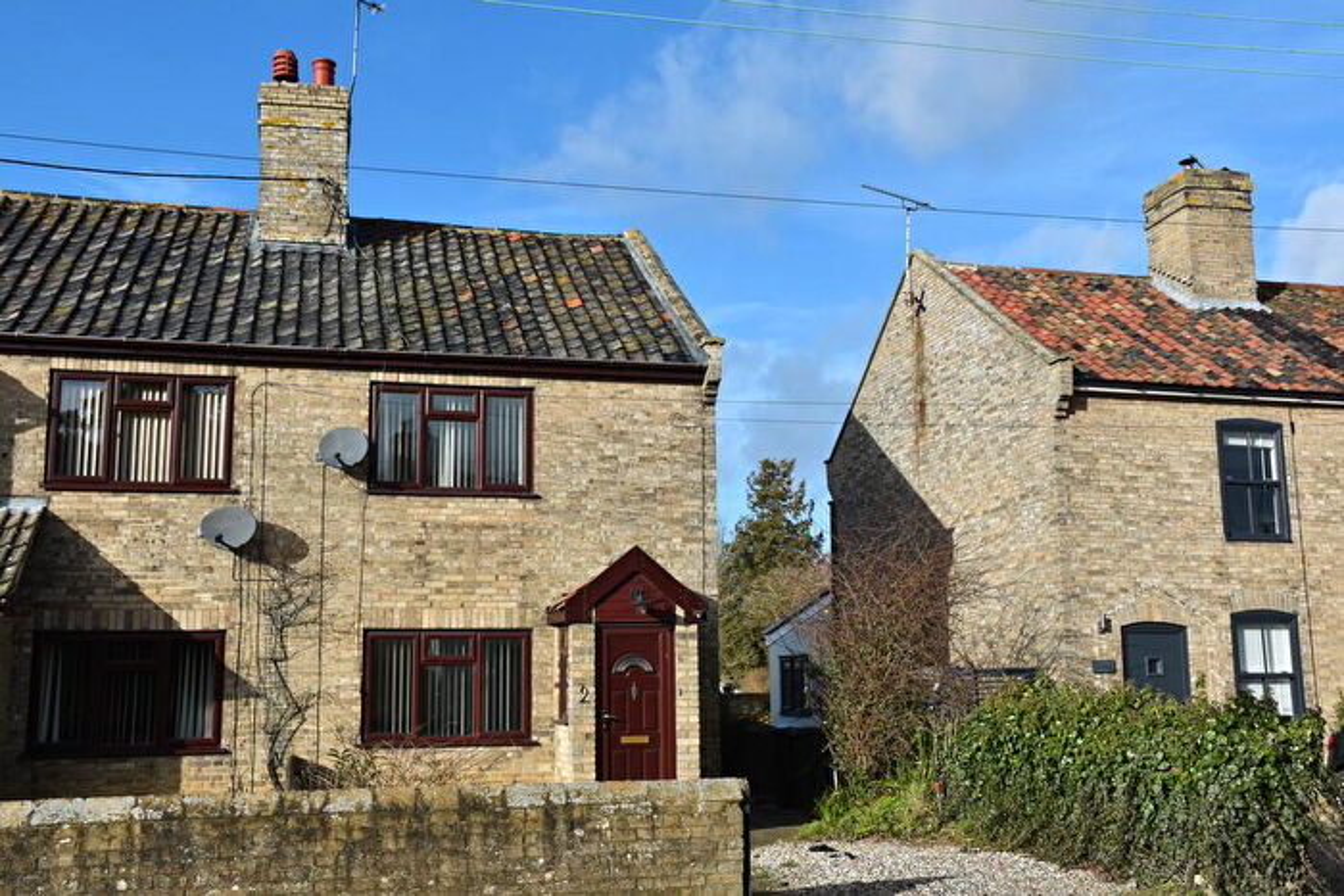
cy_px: 448
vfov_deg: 36.9
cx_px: 672
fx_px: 1344
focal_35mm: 36
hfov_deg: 53.1
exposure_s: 1/320
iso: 200
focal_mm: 24
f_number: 9
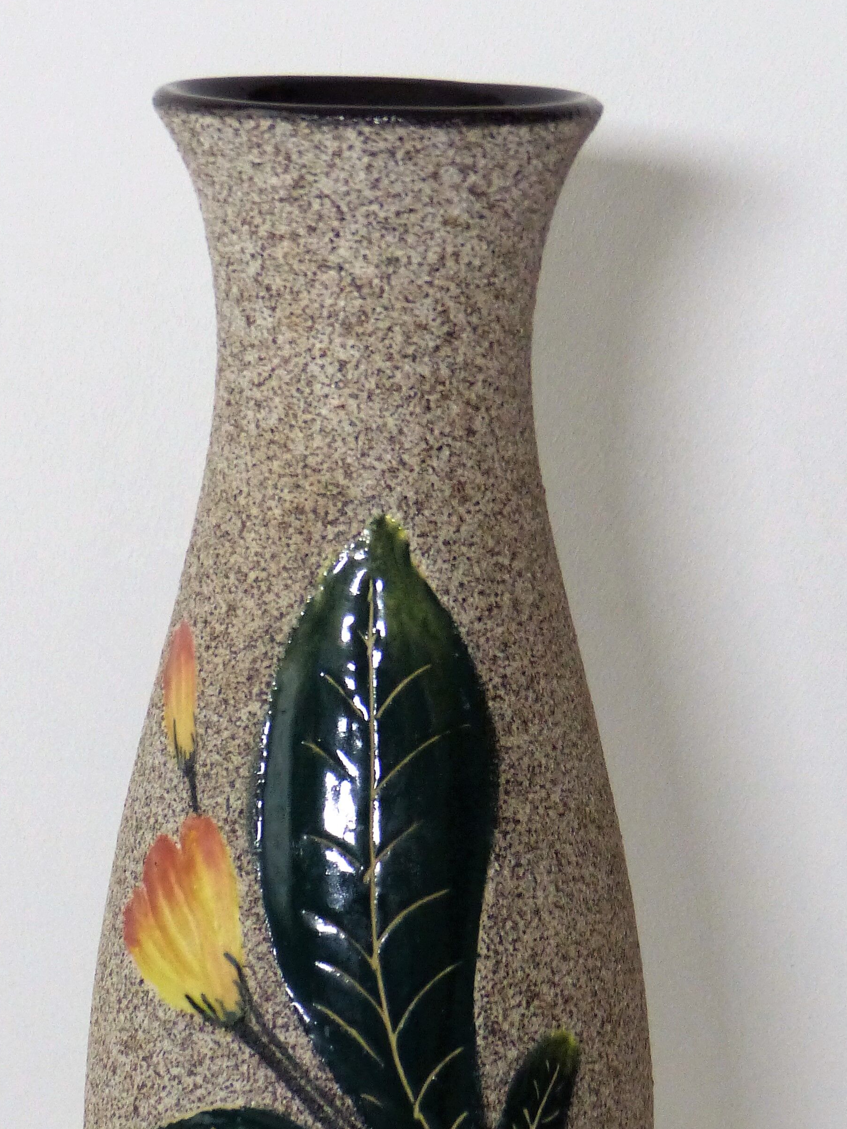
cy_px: 809
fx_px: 6263
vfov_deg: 10.3
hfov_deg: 7.7
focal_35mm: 192
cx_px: 395
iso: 400
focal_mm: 19.2
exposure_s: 1/50
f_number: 2.8
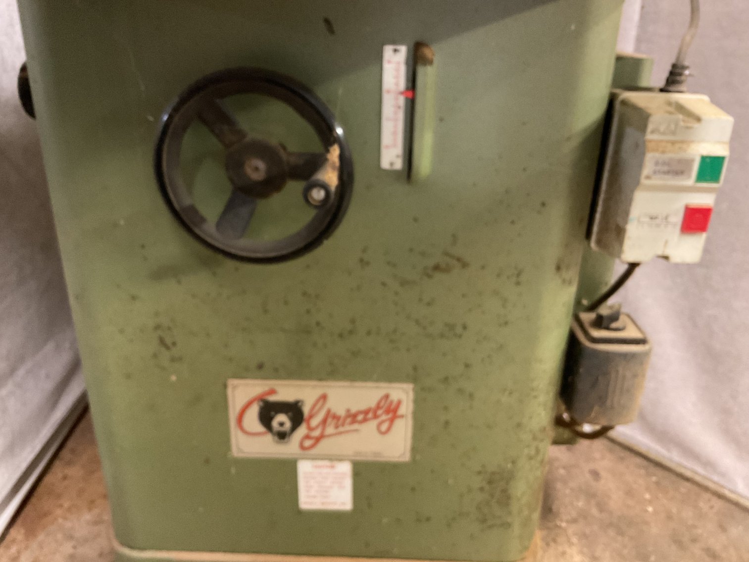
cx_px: 374
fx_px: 628
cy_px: 281
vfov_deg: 48.2
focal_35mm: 29
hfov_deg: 61.7
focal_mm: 3
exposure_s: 1/30
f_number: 1.8
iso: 500
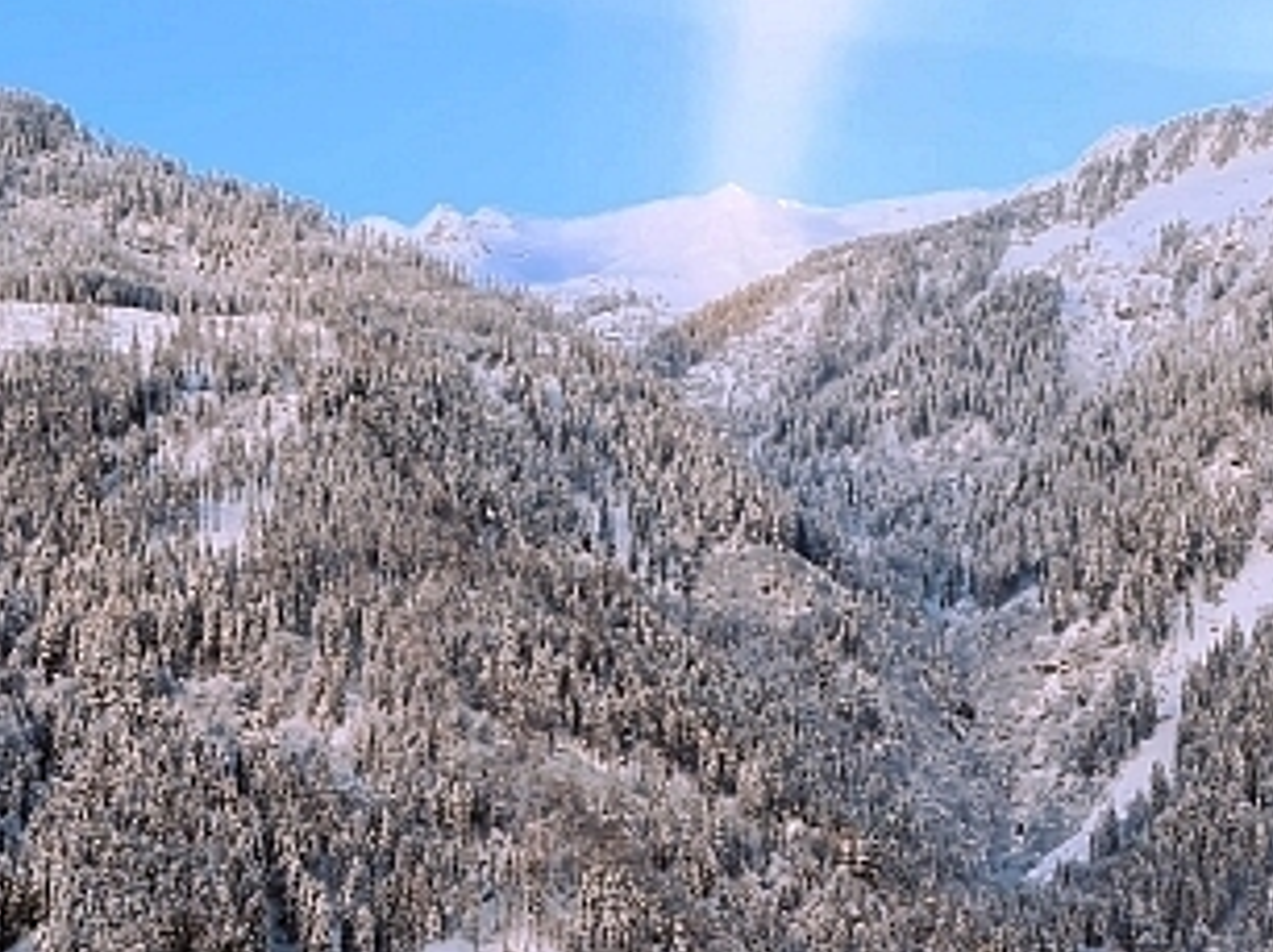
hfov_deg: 28.4
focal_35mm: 68
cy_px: 940
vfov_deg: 20.9
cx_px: 869
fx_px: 2499
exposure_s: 1/214
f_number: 1.8
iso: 50
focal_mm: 5.4
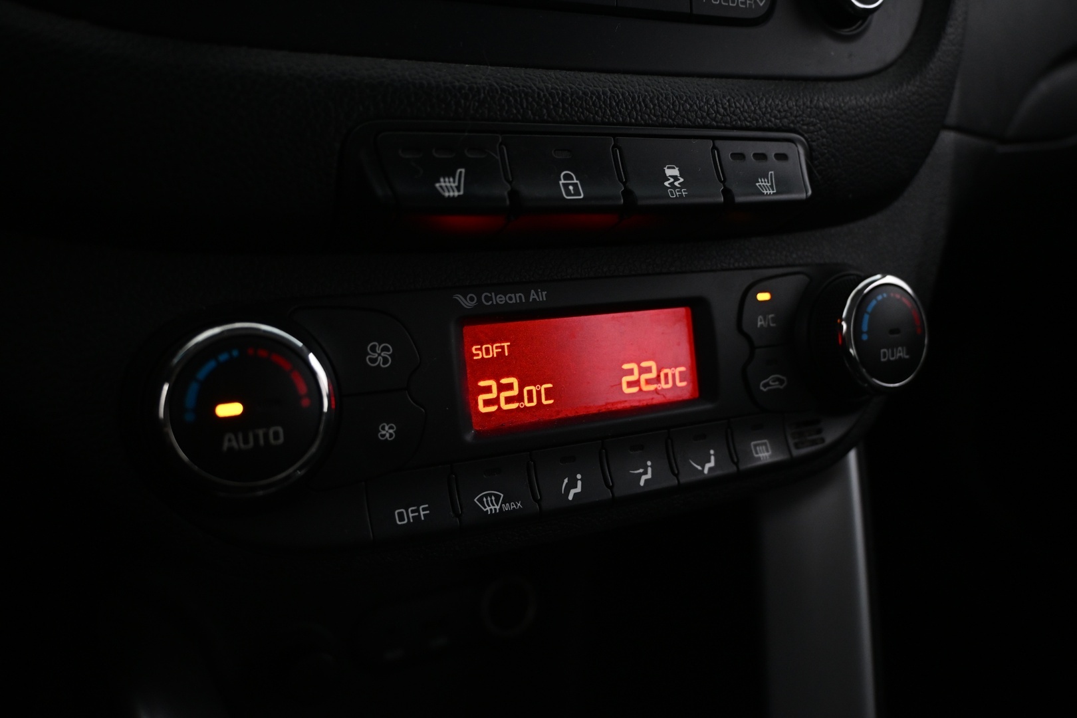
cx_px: 538
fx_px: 897
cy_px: 359
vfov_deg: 43.6
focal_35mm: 30
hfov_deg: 61.9
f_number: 3.8
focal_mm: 20
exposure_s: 1/30
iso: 1100
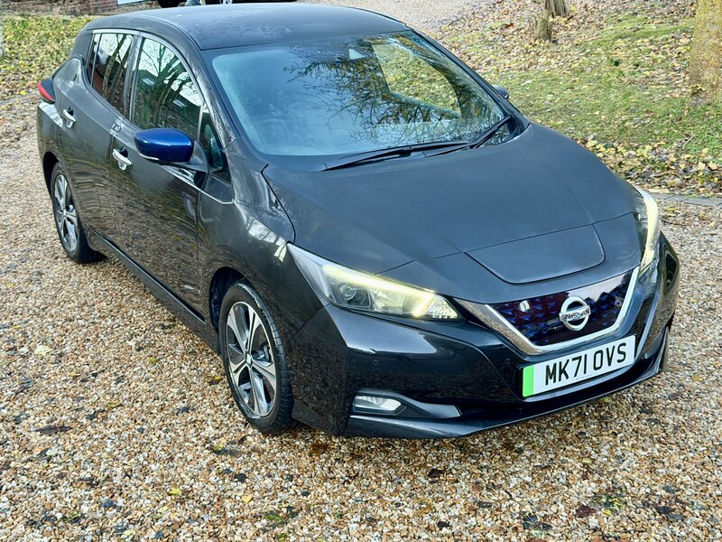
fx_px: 1001
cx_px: 361
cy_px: 271
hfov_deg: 39.7
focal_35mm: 48
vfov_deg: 30.3
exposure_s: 1/38
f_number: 1.78
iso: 500
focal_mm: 6.76
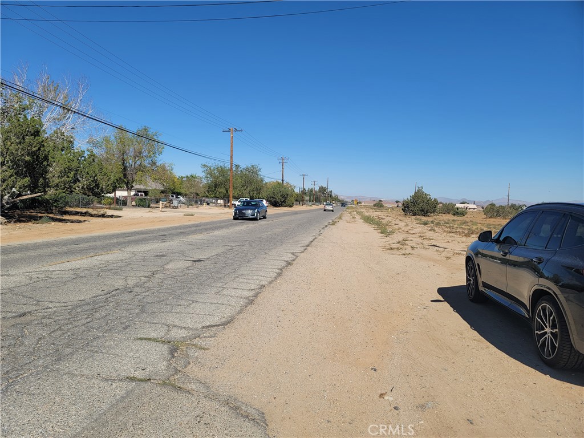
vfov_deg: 54.9
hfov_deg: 69.4
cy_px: 219
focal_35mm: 25
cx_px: 292
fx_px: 422
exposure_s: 1/1517
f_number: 1.8
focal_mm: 7
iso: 20
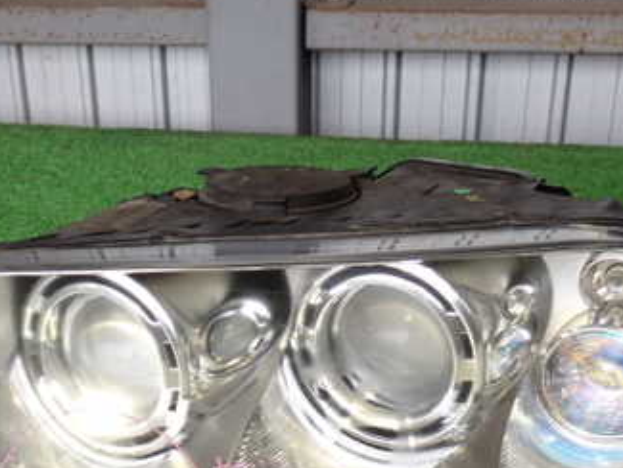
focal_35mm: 59
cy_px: 357
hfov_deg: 32.5
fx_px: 1062
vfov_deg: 24.5
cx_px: 217
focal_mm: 5.79
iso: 200
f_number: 2.4
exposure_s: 1/40
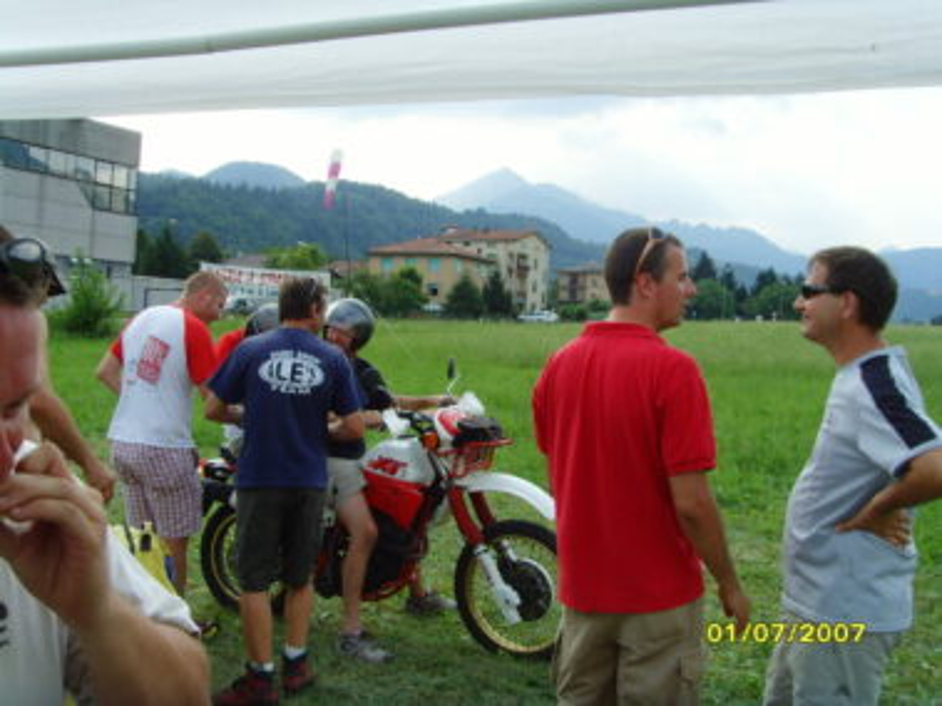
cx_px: 471
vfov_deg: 36.8
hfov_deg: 47.9
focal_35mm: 39
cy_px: 353
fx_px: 1061
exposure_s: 1/125
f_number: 6.3
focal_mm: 6.6
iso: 80
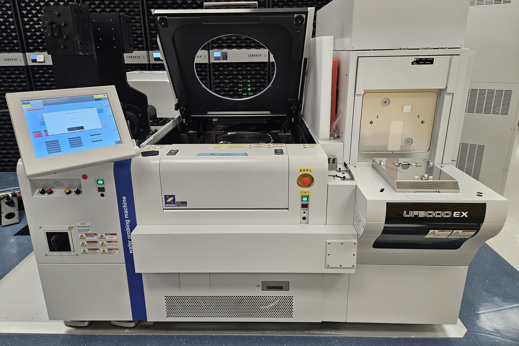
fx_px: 346
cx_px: 259
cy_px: 151
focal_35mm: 24
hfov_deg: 73.7
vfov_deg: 53.0
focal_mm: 5.4
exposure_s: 1/68
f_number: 1.8
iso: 125
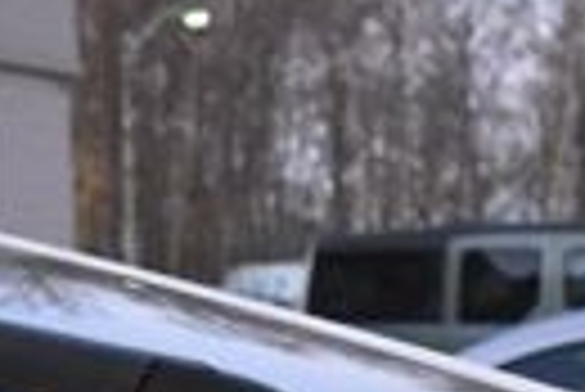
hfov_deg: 12.1
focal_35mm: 169
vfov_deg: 7.8
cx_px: 490
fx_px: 2757
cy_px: 798
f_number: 3.8
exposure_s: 1/100
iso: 3200
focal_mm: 23
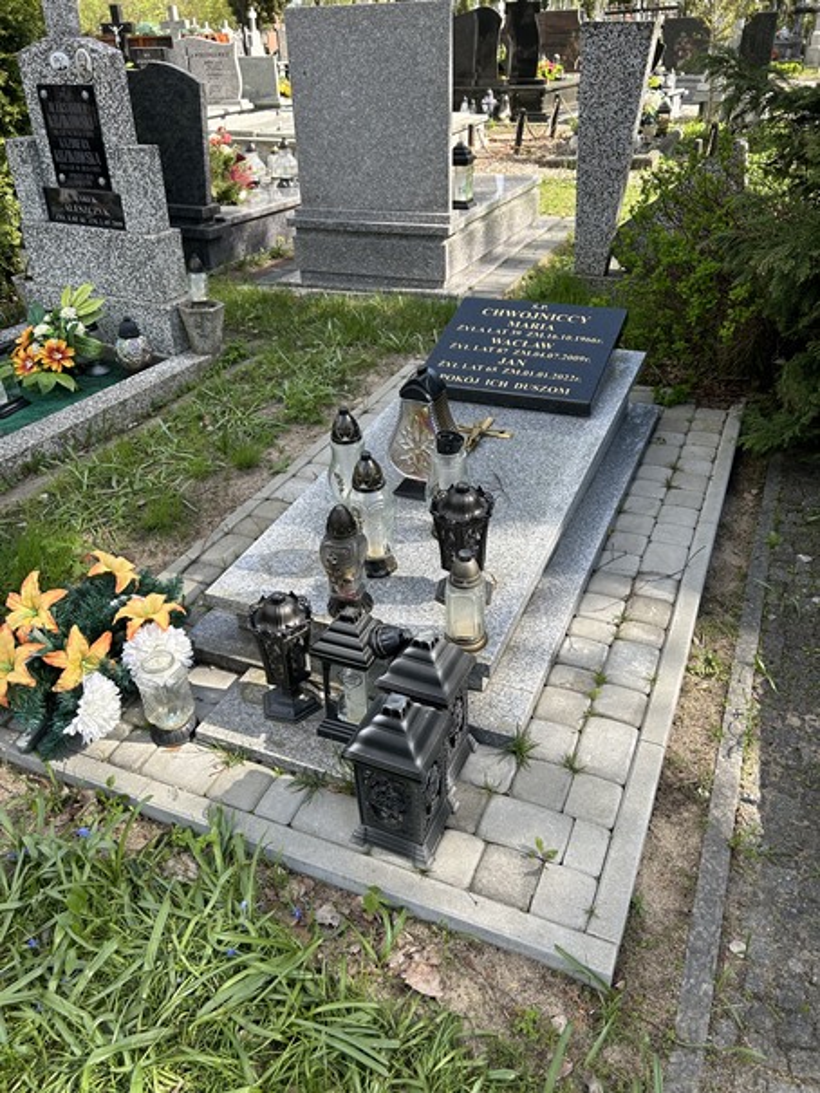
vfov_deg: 67.3
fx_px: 821
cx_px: 410
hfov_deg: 53.1
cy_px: 546
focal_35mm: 26
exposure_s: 1/880
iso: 50
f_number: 1.5
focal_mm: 5.7
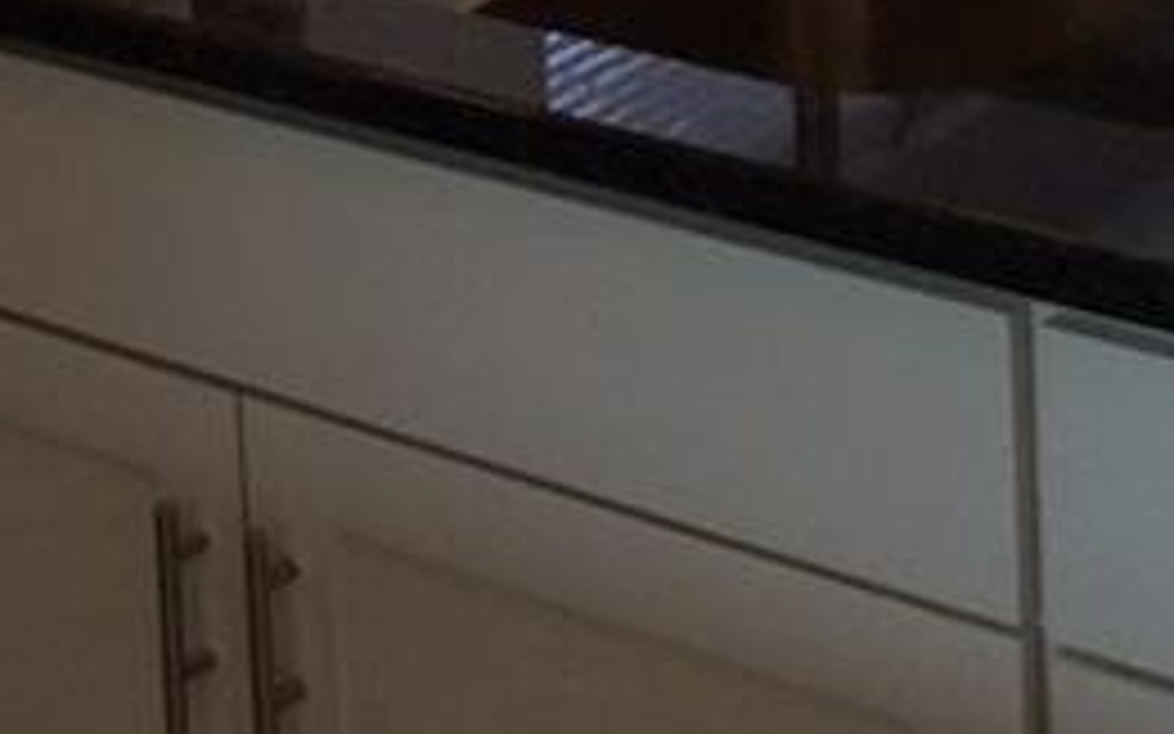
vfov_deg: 9.1
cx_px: -49
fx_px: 4254
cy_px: -896
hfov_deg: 15.4
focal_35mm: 133
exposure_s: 1/40
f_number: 2.4
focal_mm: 3.3
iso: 32
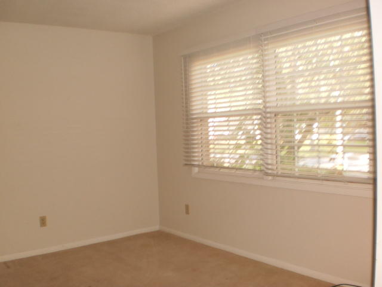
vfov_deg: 39.7
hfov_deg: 51.4
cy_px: 144
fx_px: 397
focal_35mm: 36
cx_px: 191
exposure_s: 1/30
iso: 160
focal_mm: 6.3
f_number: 3.1
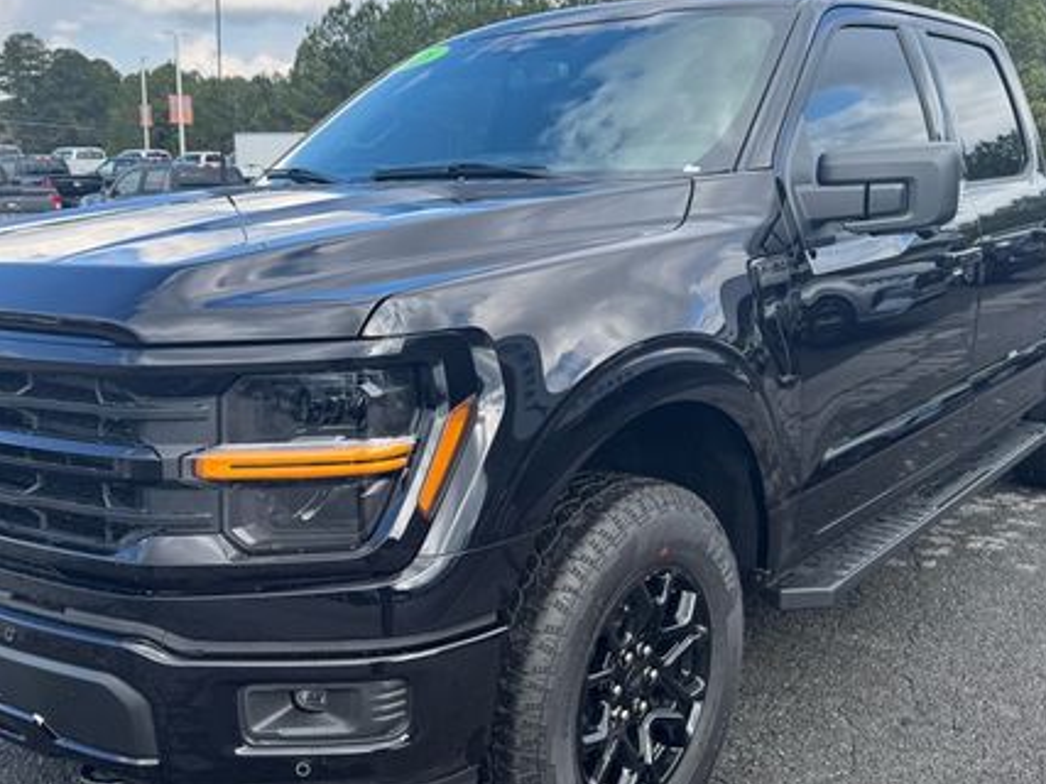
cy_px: 431
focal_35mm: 36
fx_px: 1088
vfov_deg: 39.6
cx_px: 507
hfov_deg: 51.4
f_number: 1.78
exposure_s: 1/1042
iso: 80
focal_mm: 6.76
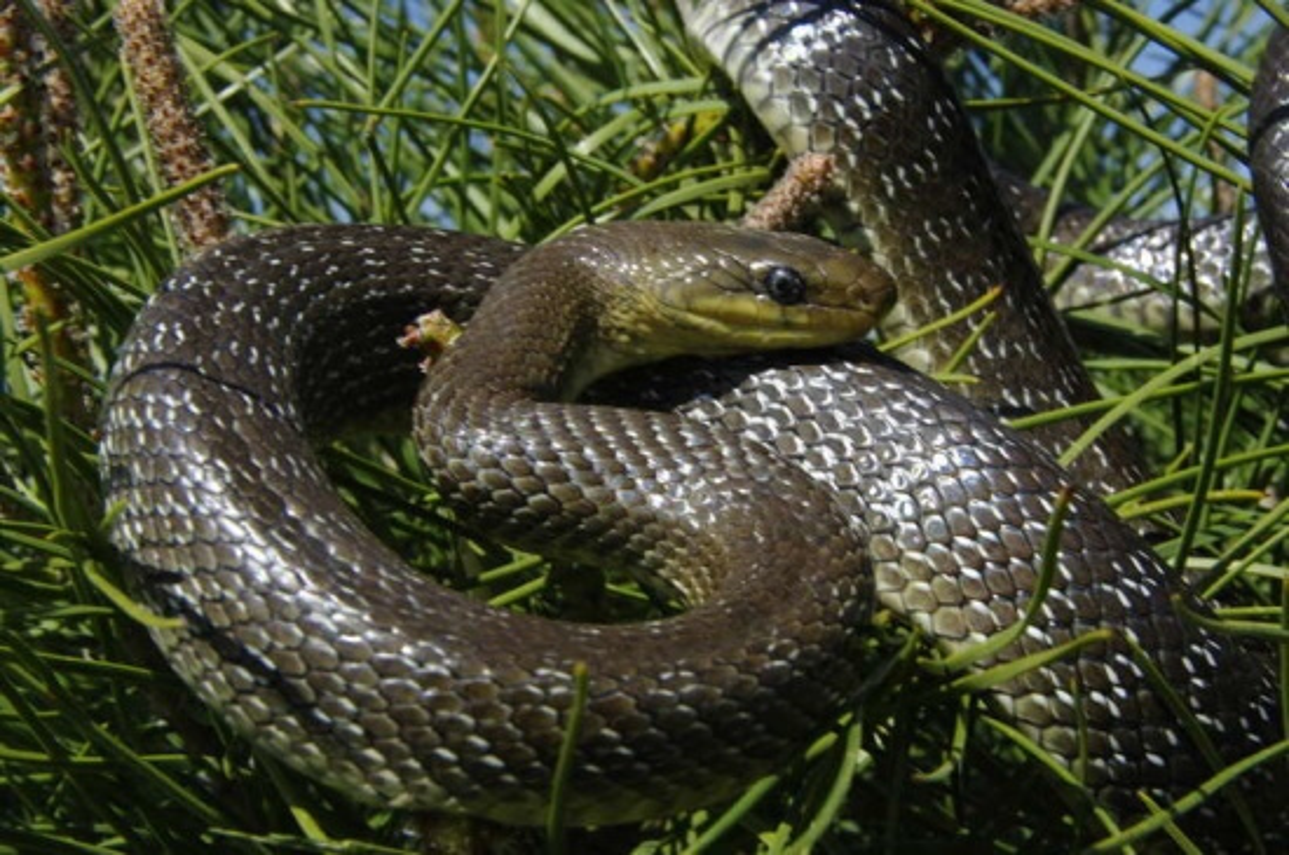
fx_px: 2681
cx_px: 644
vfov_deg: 18.1
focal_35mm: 75
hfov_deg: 27.0
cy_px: 428
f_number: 22
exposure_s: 1/45
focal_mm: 50
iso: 200
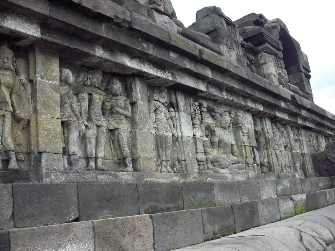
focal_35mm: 38
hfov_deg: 49.0
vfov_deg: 37.7
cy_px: 126
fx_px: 368
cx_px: 168
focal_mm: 6.2
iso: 100
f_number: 2.8
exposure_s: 1/400
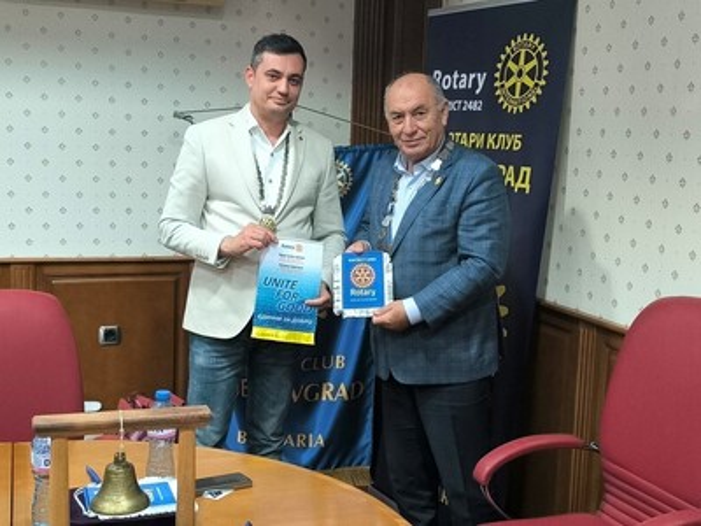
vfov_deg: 31.5
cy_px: 263
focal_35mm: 46
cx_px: 350
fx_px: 932
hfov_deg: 41.2
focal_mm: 6.14
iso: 1000
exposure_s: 1/33.3
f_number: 1.65
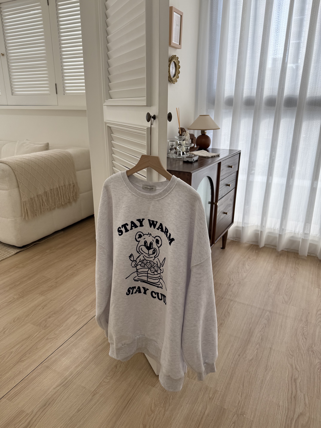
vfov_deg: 71.6
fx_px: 297
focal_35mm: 24
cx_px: 160
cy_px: 214
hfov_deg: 56.8
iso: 80
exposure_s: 1/622
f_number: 1.78
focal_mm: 6.76
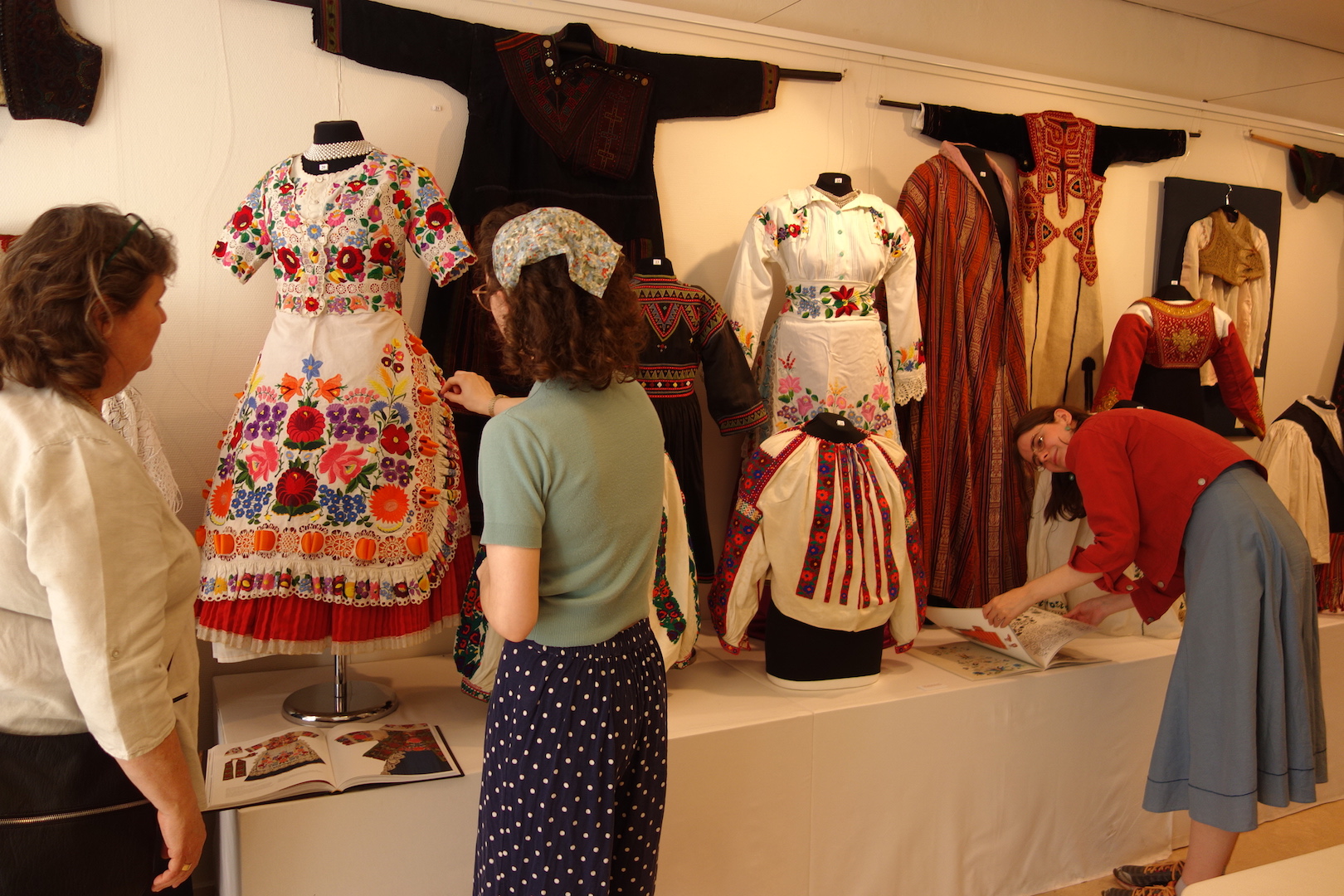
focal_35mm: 28
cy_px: 448
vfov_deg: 46.4
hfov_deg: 65.5
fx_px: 1045
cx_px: 672
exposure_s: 1/100
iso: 100
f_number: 1.8
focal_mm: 10.4
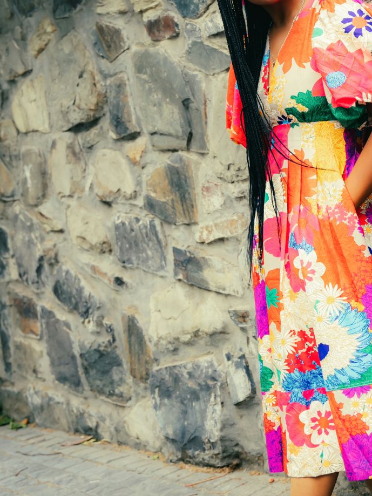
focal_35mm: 91
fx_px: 1308
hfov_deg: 16.0
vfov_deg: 21.5
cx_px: 314
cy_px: 199
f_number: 2.8
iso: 1250
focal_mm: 43.6
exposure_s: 1/200
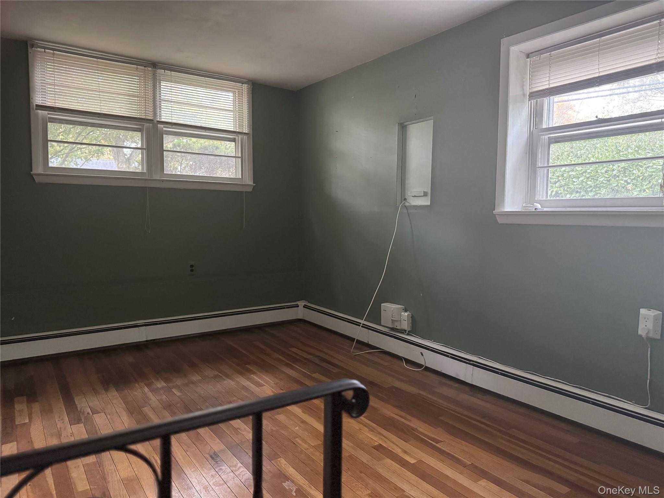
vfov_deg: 56.8
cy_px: 249
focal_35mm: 24
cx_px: 332
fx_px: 460
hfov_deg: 71.6
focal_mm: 6.76
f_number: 1.78
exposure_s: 1/40
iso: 1000
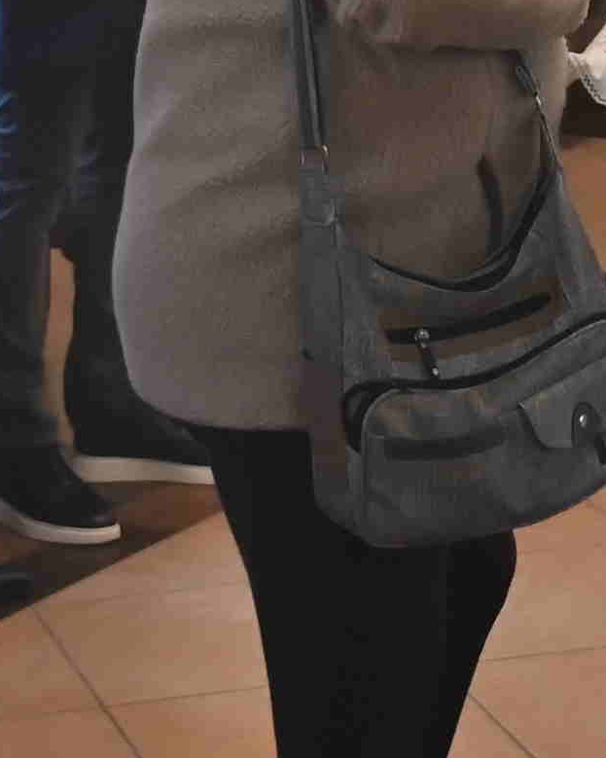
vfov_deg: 11.0
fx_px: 3902
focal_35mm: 174
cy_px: -12
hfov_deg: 8.8
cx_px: 672
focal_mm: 24
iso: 3200
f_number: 4
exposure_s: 1/100
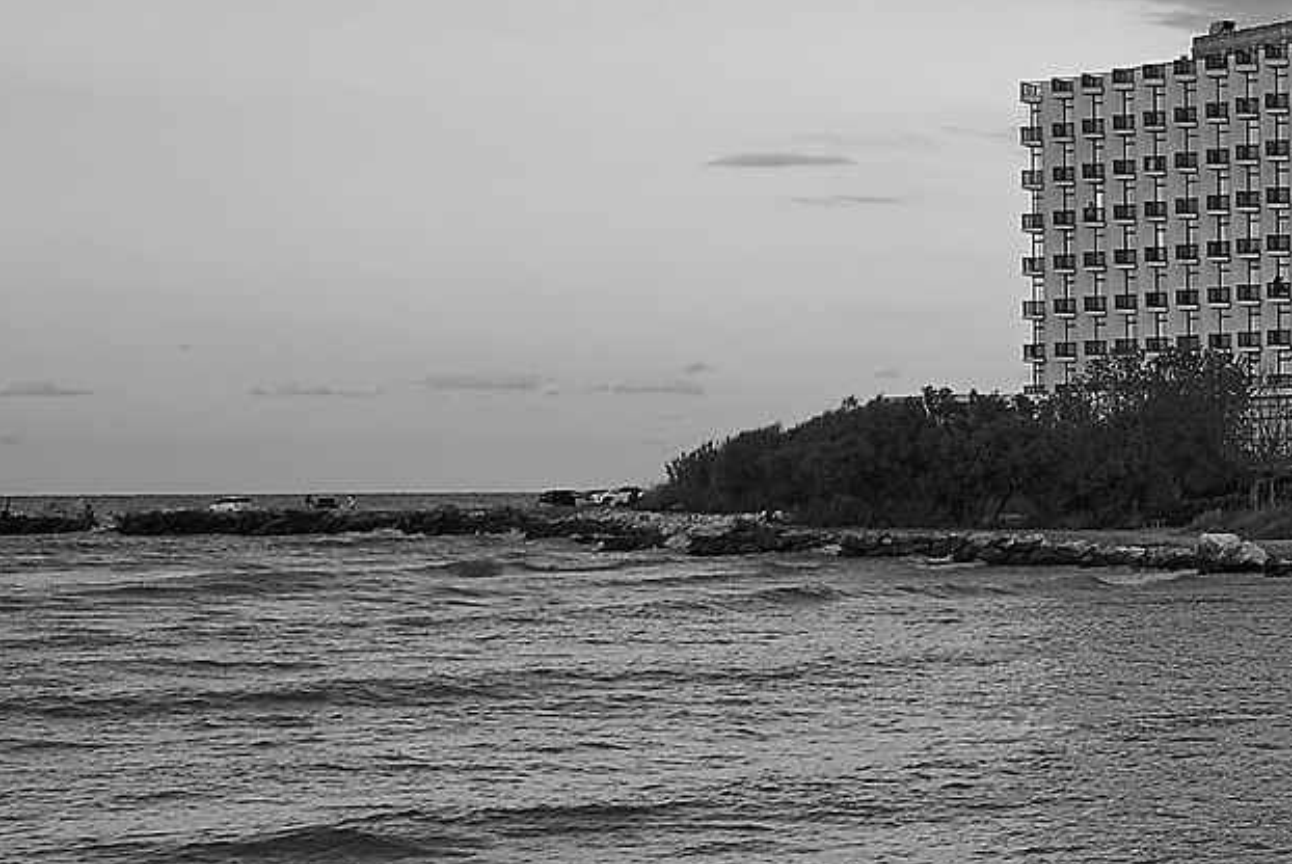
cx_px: 2420
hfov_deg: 18.6
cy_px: 531
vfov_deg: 16.9
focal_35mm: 81
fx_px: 2910
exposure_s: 1/50
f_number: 8
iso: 100
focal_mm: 21
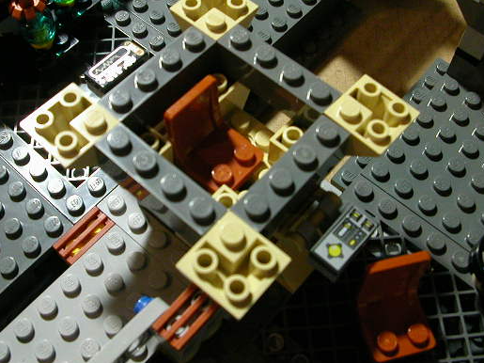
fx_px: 643
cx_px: 224
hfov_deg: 41.2
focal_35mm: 46
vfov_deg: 31.4
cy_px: 150
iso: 400
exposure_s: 1/21.5
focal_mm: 5.6
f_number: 2.7
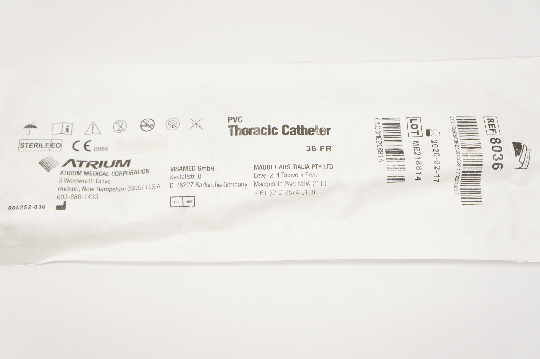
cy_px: 180
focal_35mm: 44
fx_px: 652
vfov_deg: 30.8
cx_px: 270
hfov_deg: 45.0
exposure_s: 1/80
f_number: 5.6
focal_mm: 29
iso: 400
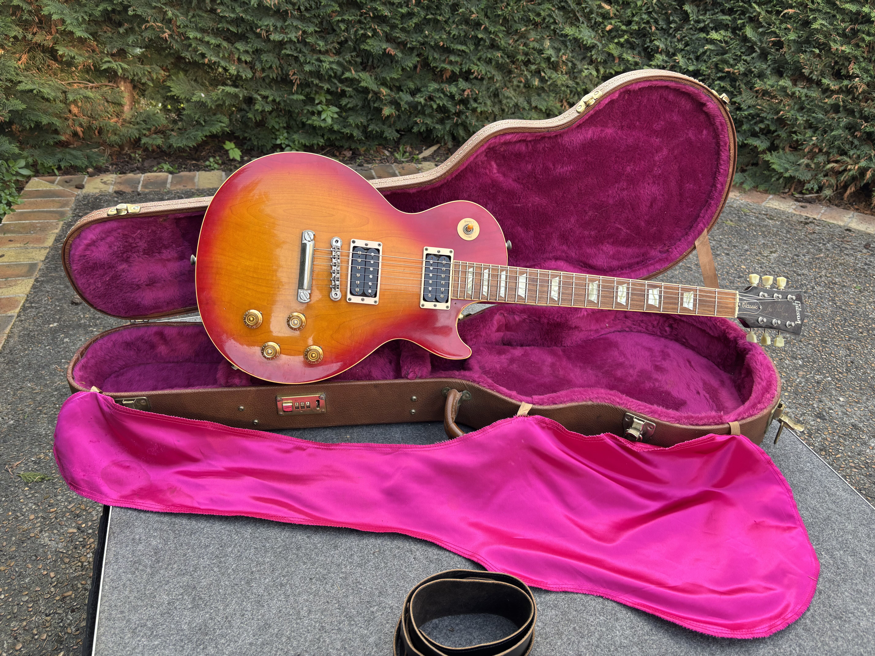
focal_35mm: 26
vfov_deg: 53.1
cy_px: 328
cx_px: 438
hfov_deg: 67.3
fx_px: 657
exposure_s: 1/121
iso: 50
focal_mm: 5.96
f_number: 1.6
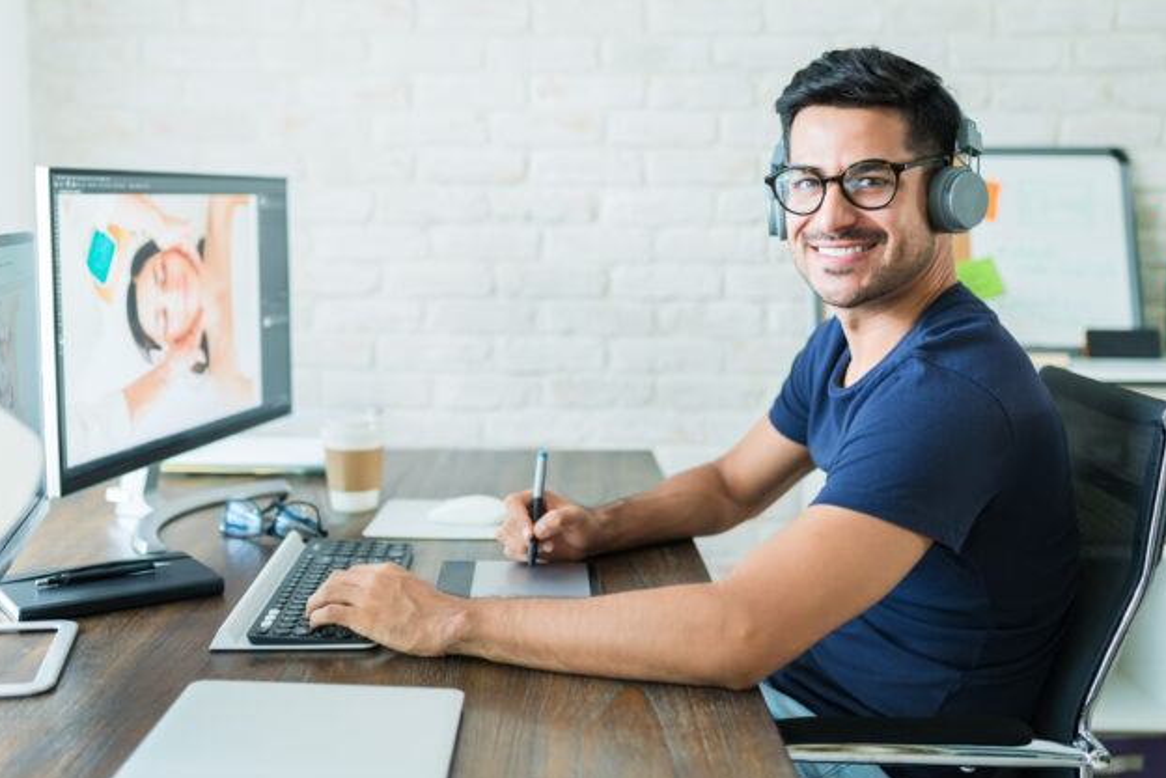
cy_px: 341
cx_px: 554
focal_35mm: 43
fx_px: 1393
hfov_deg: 45.4
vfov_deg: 31.2
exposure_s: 1/100
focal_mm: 35
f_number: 1.8
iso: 800
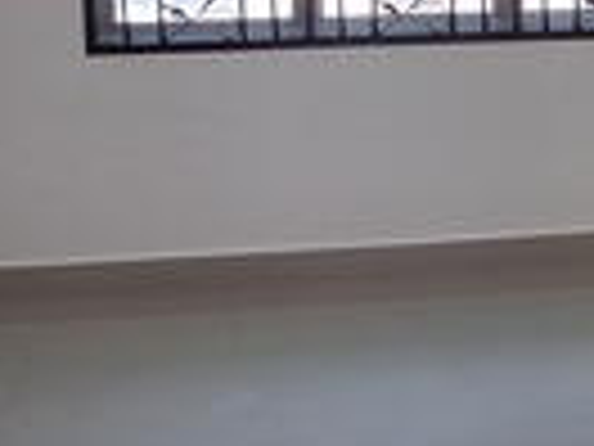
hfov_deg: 30.6
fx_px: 1081
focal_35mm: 63
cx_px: 356
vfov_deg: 22.6
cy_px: 32
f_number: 2.2
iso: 64
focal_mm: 1.74
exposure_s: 1/100
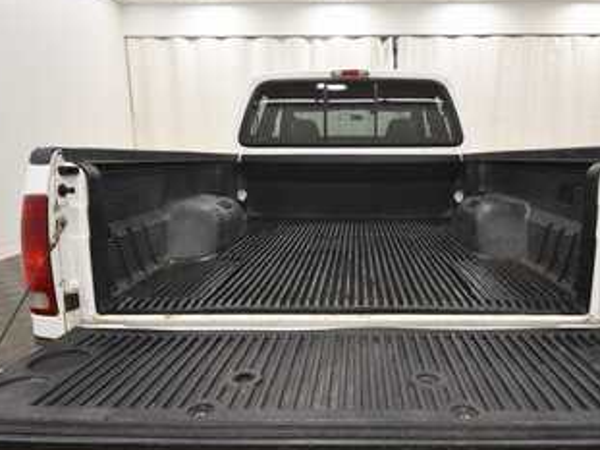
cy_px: 231
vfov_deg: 53.0
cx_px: 355
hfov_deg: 66.8
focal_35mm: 26
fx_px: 450
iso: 800
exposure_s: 1/160
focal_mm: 14
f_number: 5
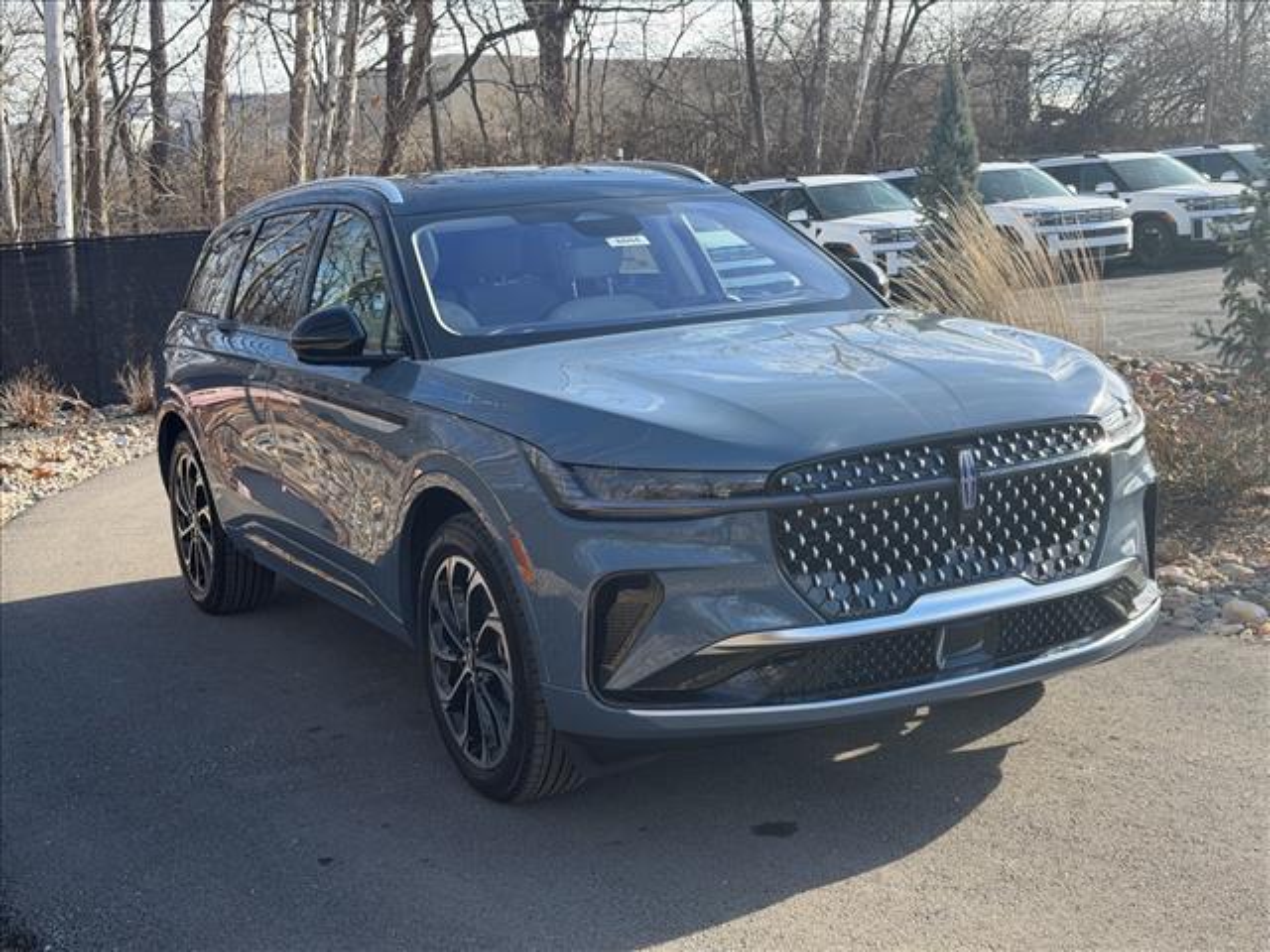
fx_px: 1761
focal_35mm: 48
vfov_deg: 30.3
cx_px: 635
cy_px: 476
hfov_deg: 39.7
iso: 80
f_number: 1.78
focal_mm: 6.76
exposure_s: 1/1429
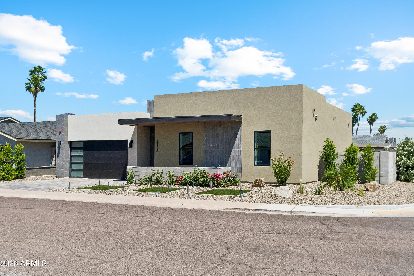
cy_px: 138
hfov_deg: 53.1
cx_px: 207
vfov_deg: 36.9
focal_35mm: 36
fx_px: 414
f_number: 8
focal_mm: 24
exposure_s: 1/2000
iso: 400
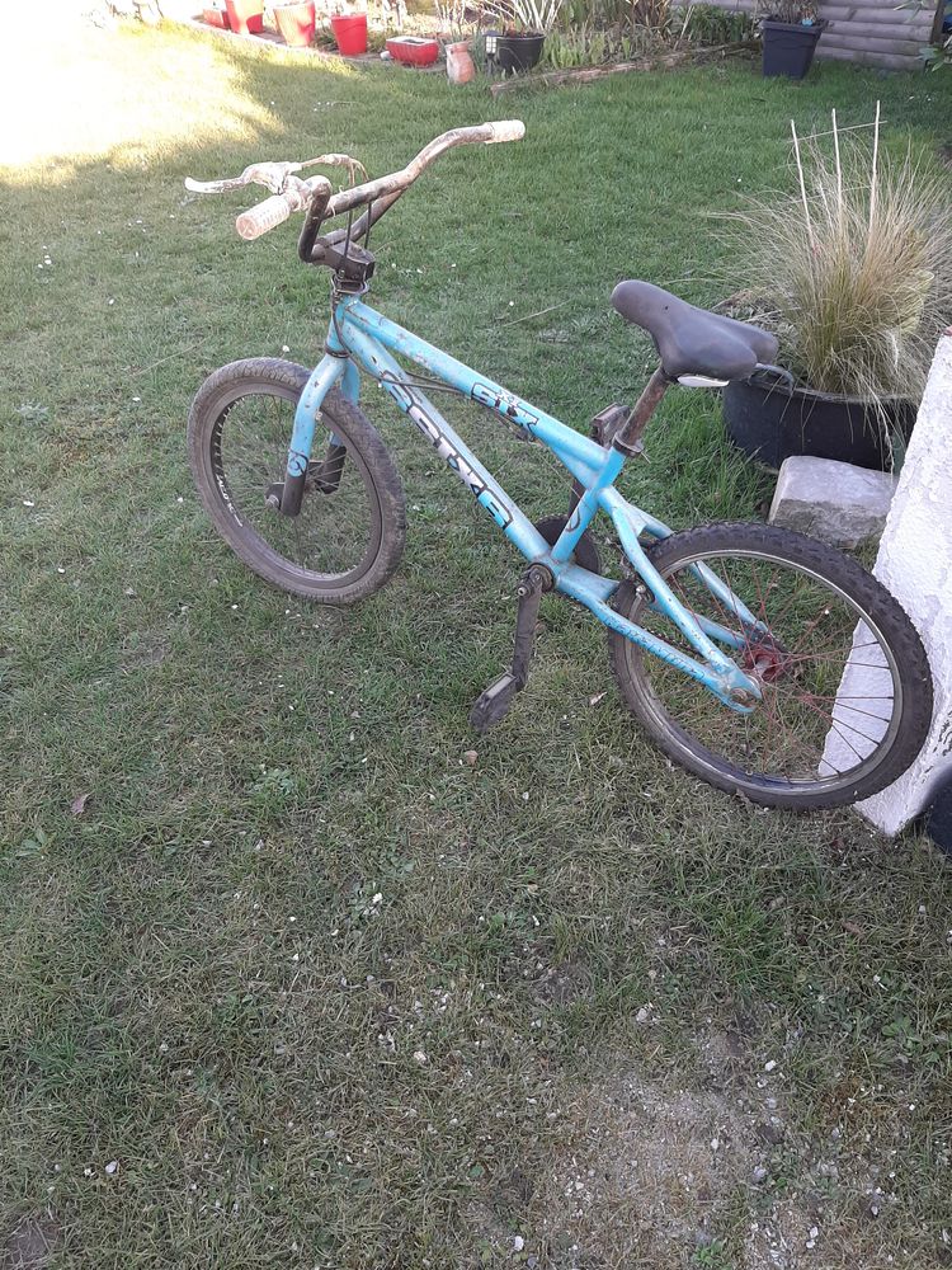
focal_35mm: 26
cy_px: 635
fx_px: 953
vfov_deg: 67.3
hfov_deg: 53.1
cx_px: 476
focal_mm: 3.93
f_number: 1.7
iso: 40
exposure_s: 1/105
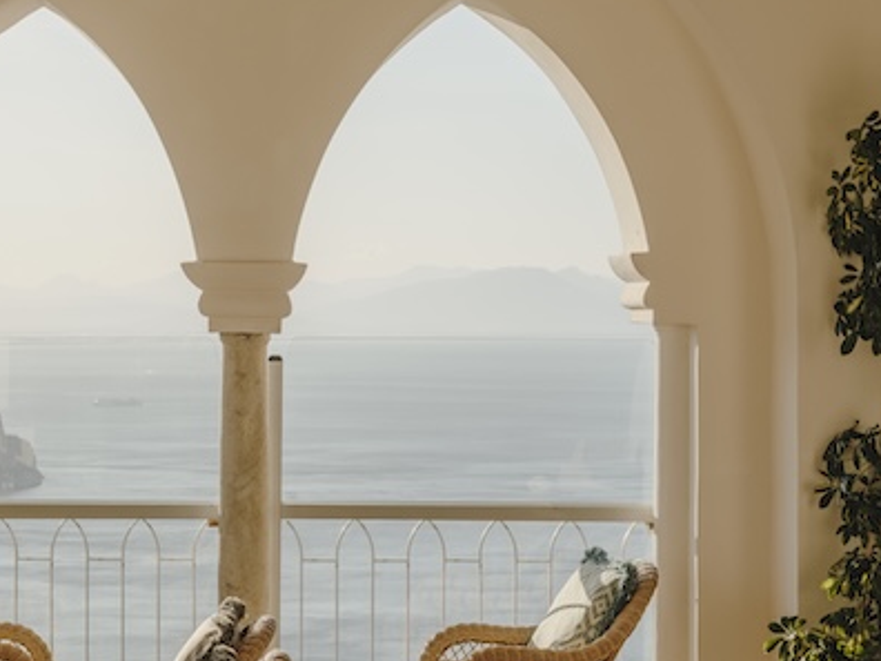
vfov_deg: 14.0
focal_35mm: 106
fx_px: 2698
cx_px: 204
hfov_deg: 18.4
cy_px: 344
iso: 640
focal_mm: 45
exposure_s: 1/750
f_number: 8
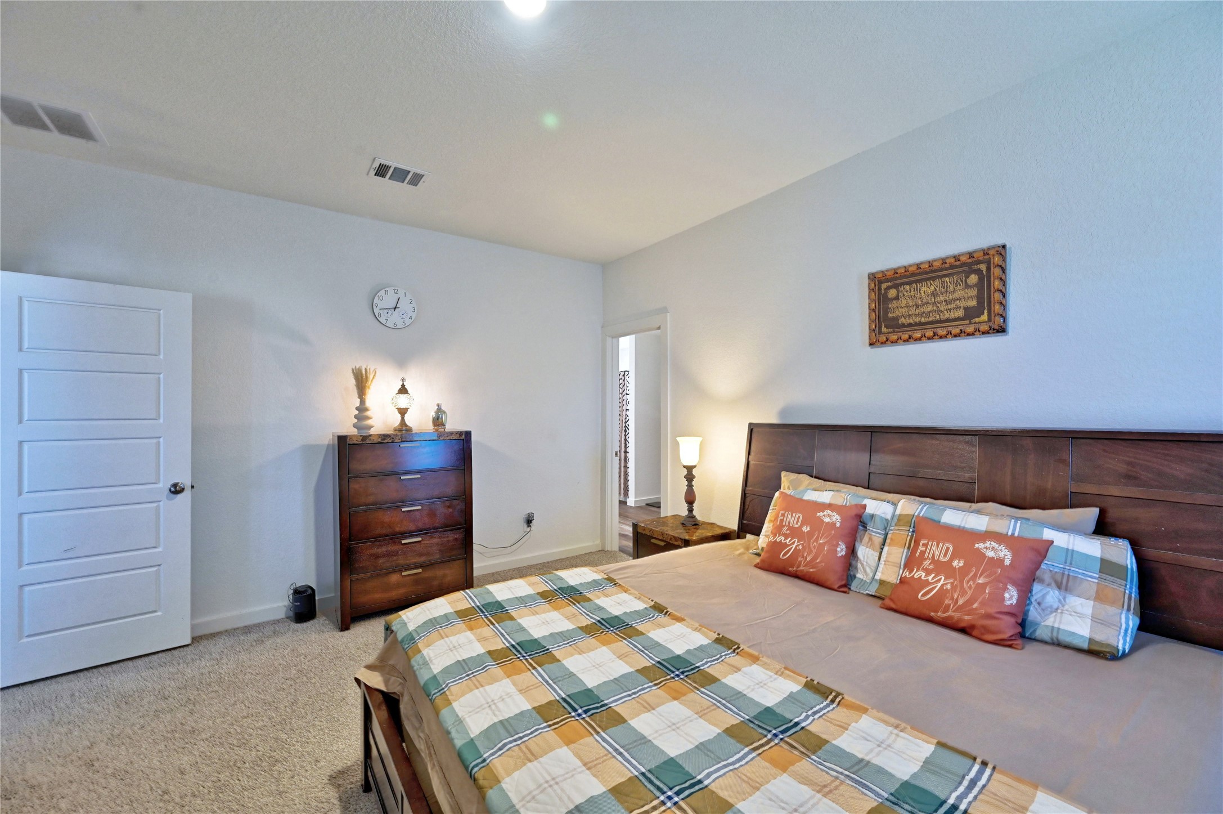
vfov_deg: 81.1
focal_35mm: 14
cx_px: 612
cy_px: 407
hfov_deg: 104.3
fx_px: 475
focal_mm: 14
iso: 400
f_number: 8
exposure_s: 1/5
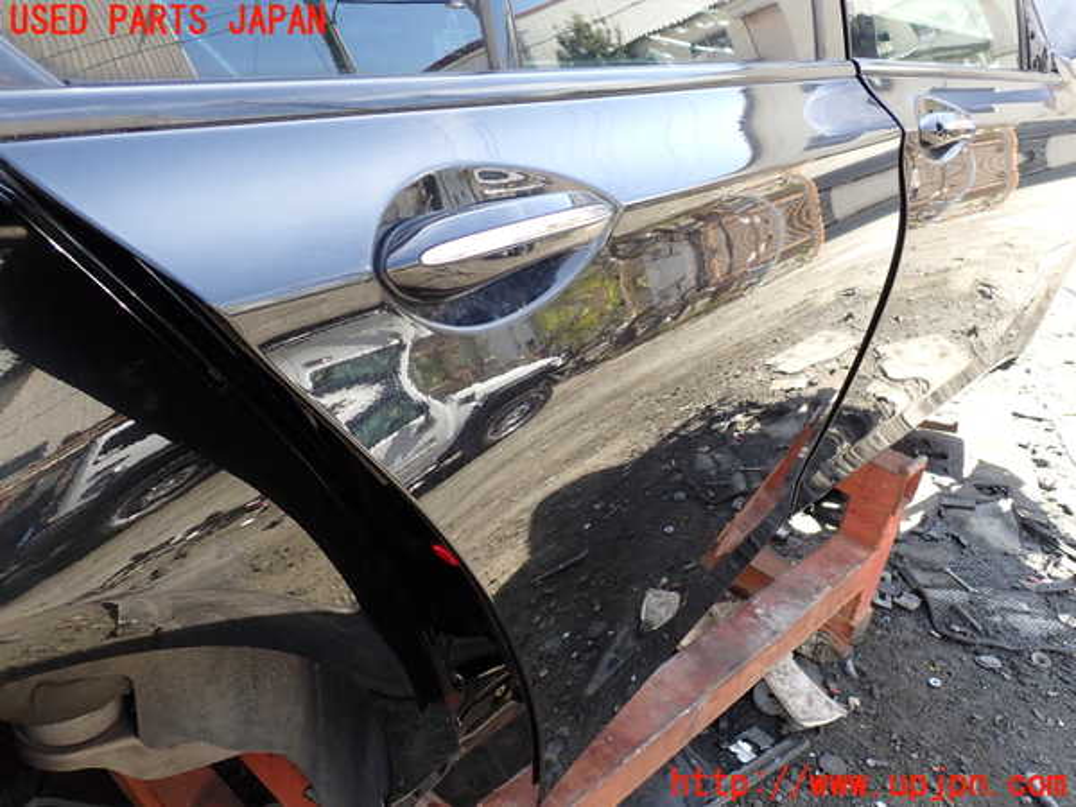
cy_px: 404
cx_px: 538
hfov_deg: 60.0
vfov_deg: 46.8
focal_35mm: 30
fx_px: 933
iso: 100
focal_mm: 5.4
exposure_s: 1/80
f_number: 3.2
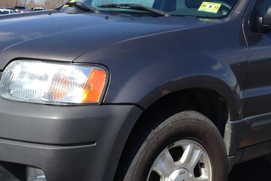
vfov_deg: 18.7
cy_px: 91
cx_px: 146
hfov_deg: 27.7
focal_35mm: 73
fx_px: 550
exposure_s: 1/1178
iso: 50
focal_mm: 4.13
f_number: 2.4
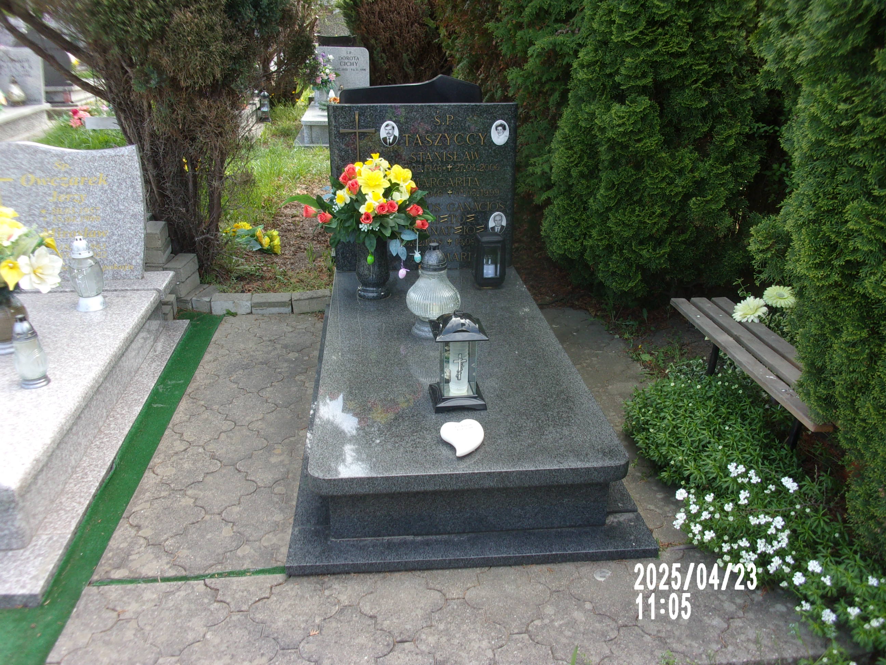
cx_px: 443
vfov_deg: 49.7
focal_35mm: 28
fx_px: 717
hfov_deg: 63.4
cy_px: 332
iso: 80
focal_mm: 5.1
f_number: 3.9
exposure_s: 1/105
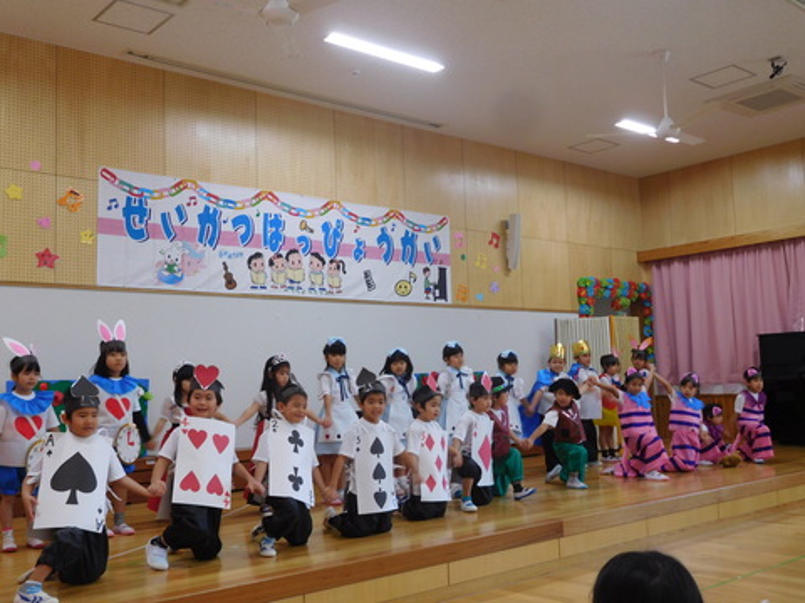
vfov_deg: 40.7
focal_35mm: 35
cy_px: 302
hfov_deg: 52.6
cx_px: 402
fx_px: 814
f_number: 3.8
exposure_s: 1/30
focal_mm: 6.2
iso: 180
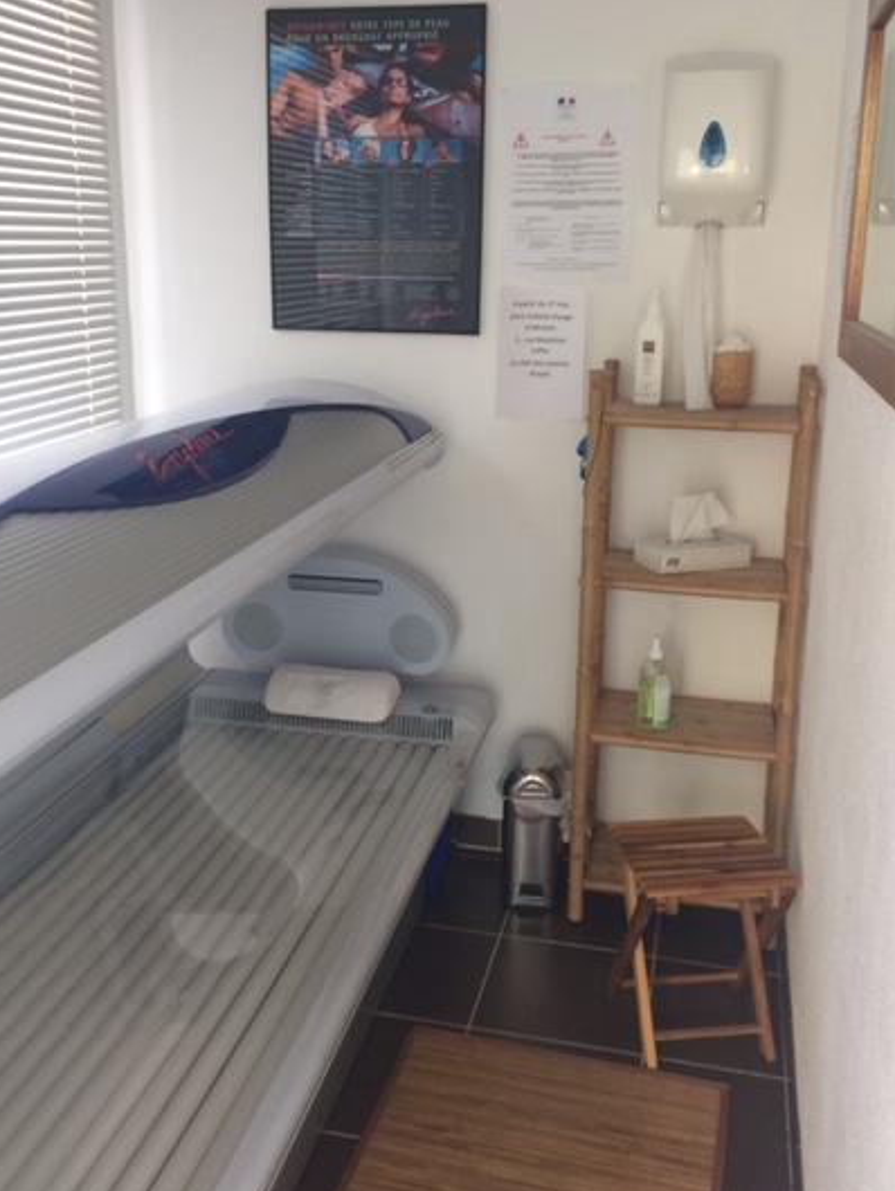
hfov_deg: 40.7
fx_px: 1206
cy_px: 537
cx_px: 432
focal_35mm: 35
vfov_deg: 52.5
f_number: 2.2
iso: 100
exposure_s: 1/33
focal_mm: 4.15
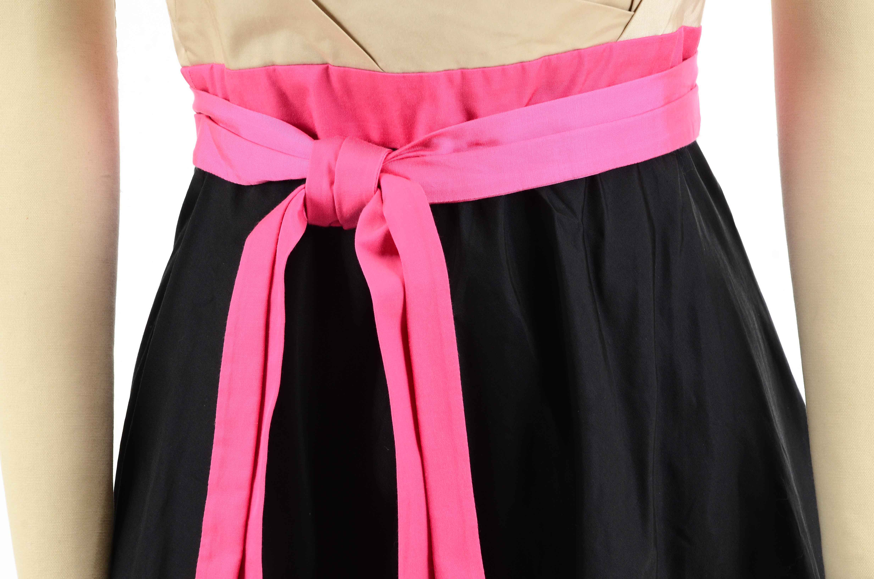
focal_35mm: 158
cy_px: 290
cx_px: 437
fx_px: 3816
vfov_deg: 8.7
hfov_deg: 13.1
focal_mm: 105
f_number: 11
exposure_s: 1/80
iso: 400
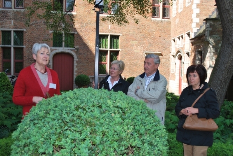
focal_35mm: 36
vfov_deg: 36.9
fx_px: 233
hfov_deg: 53.1
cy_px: 78
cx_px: 116
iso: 100
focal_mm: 24
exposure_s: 1/200
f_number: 5.6
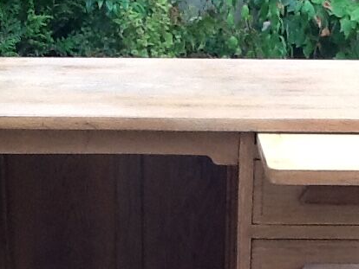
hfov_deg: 19.2
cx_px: 193
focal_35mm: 102
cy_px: 262
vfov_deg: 14.3
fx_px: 1058
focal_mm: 2.03
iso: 64
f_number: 2.4
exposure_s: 1/120
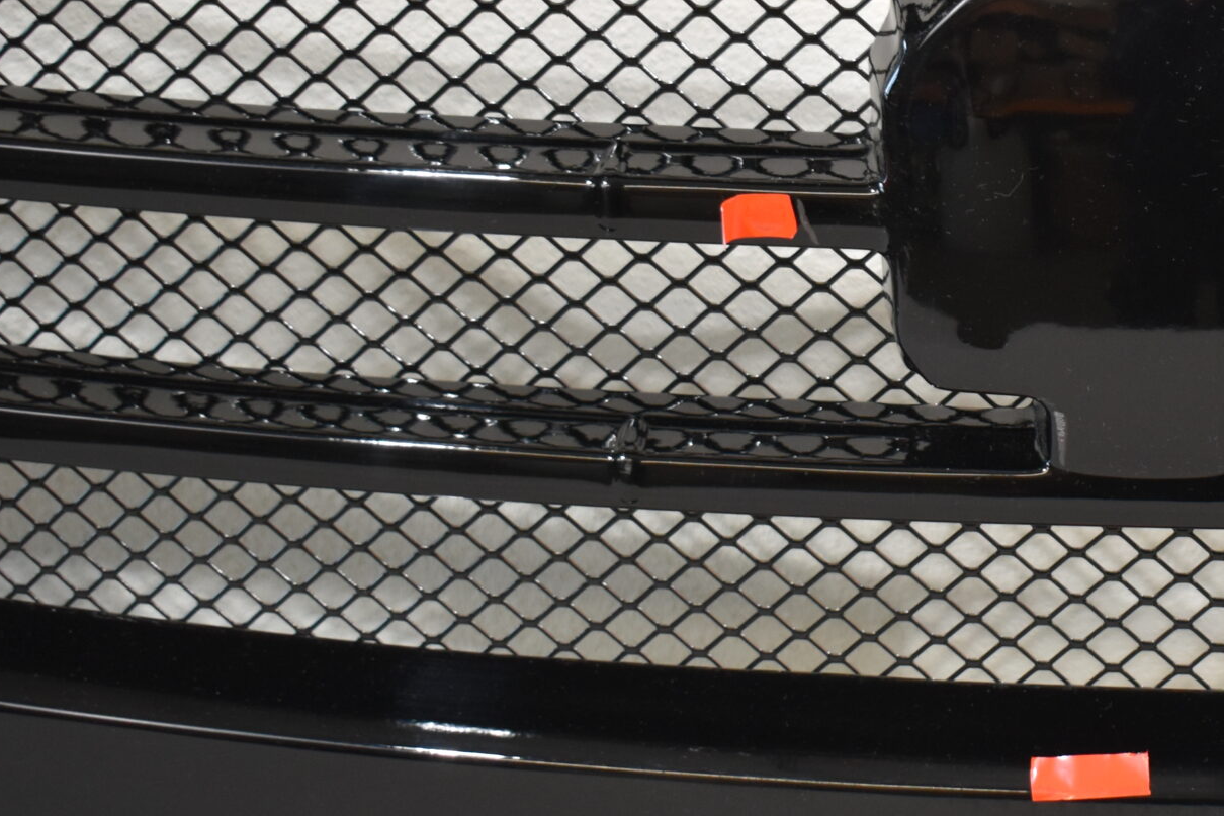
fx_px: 3130
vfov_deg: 14.8
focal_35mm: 92
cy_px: 223
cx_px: 1151
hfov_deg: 21.5
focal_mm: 29
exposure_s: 1/125
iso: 800
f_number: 4.2
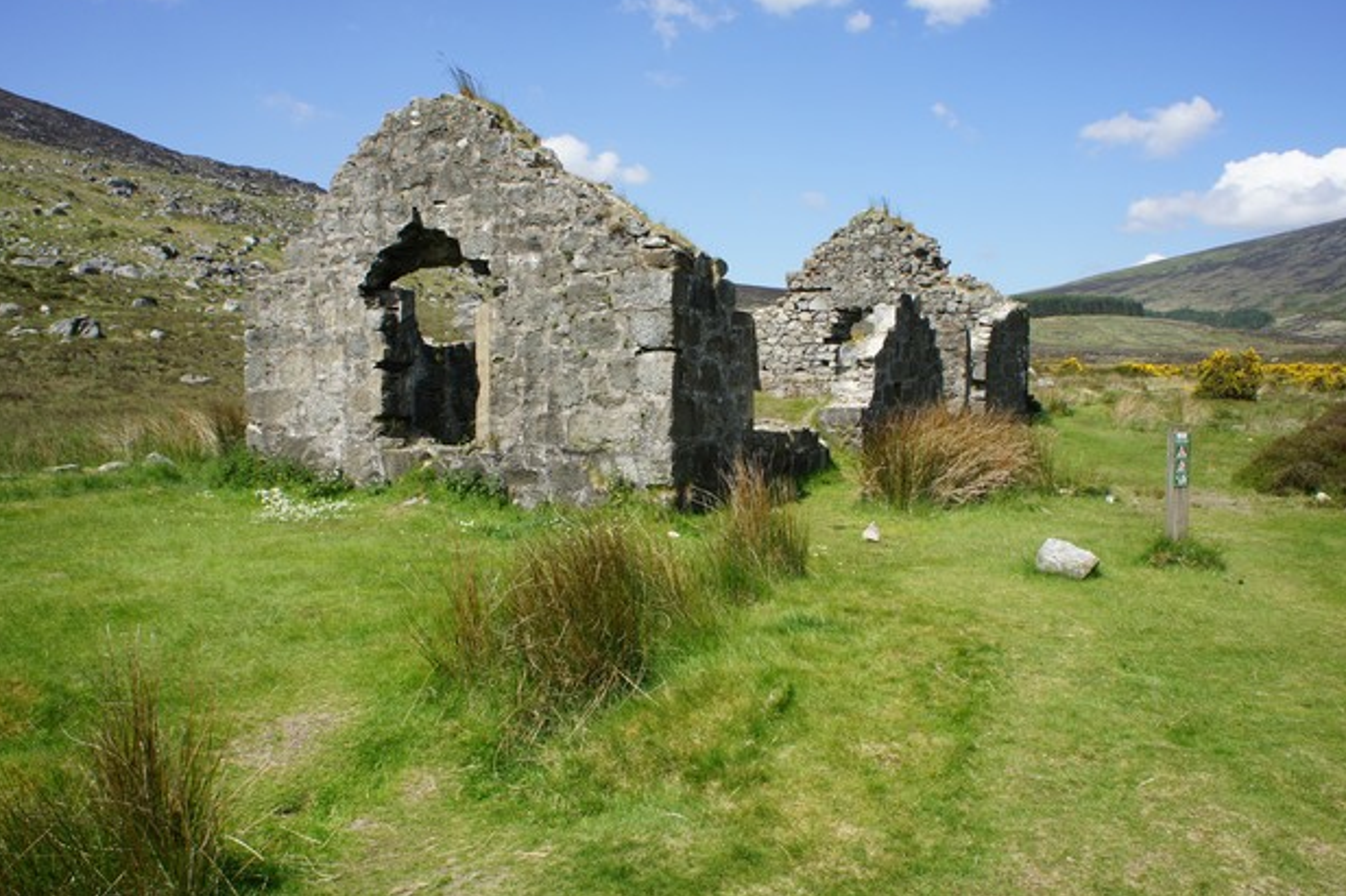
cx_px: 692
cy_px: 445
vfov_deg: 46.4
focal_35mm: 28
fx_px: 1047
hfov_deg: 65.5
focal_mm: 18
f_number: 11
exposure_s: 1/200
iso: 200
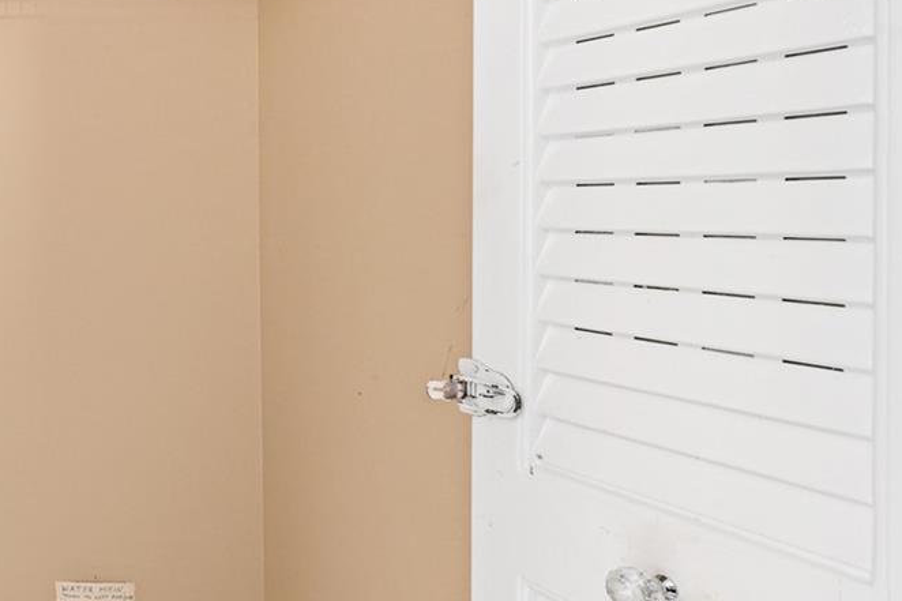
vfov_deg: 44.8
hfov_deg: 46.5
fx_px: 726
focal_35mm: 29
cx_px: -94
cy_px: 248
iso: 200
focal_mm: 12
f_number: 11
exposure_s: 2
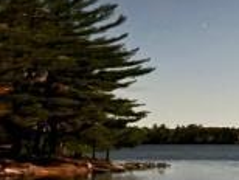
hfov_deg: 15.0
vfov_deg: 13.7
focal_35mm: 108
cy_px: 57
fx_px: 747
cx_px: 470
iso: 4000
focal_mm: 5.96
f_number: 1.6
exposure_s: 1
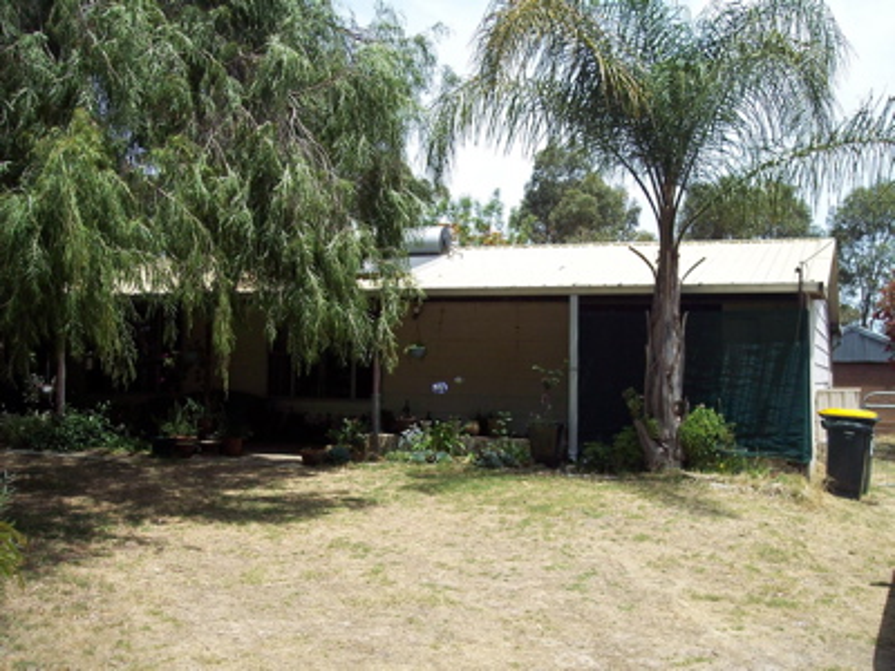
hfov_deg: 47.9
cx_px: 448
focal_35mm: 39
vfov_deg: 36.8
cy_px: 336
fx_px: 1008
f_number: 4
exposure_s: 1/500
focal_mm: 8
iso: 100
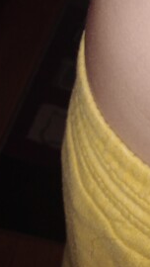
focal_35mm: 70
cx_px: 200
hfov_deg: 16.2
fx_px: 495
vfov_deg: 29.5
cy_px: 53
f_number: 2.2
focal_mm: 3.46
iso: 99
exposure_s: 1/35.1
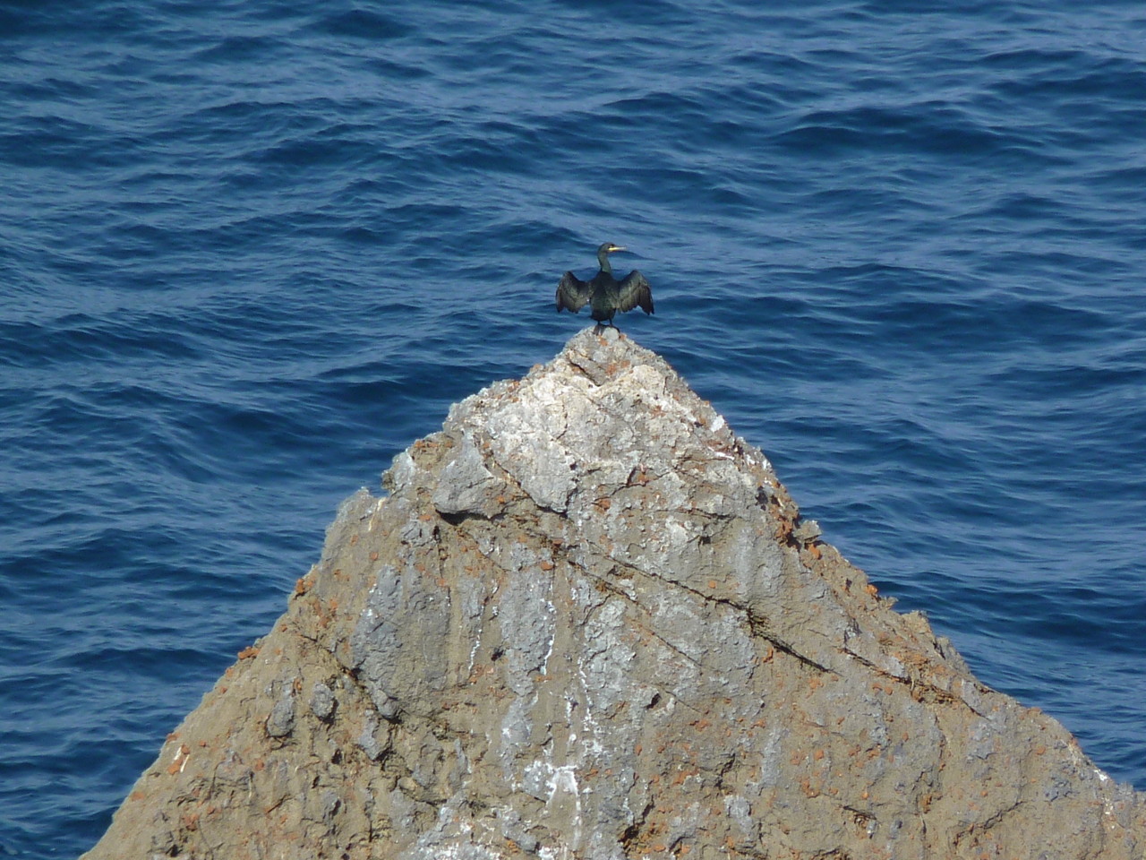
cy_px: 430
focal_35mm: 949
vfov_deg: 1.6
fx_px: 31418
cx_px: 573
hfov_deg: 2.1
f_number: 5.6
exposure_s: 1/250
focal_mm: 86.4
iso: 80
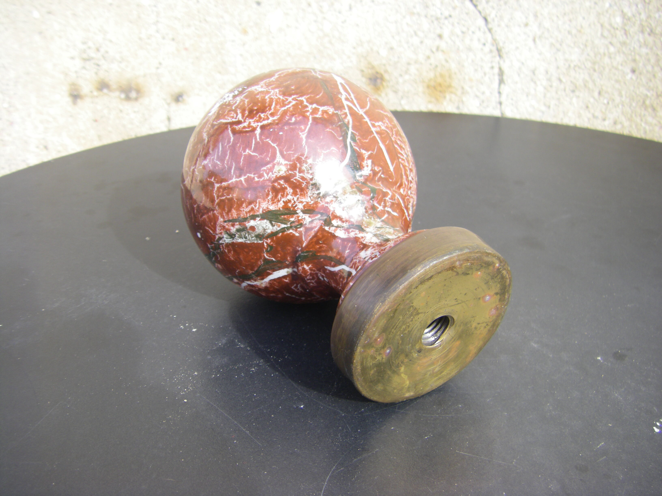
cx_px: 331
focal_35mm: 38
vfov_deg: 37.7
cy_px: 248
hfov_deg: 49.0
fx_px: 727
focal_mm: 6.3
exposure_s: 1/125
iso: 64
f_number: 3.5
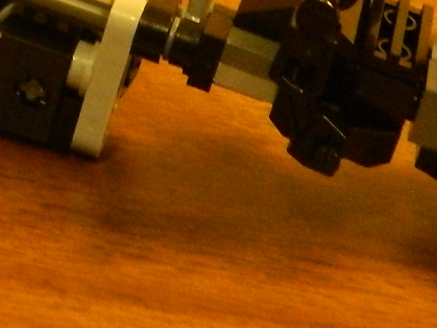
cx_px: -31
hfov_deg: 14.1
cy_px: -241
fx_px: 1729
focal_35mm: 137
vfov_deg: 10.3
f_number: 3.2
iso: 400
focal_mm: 5.1
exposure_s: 1/15
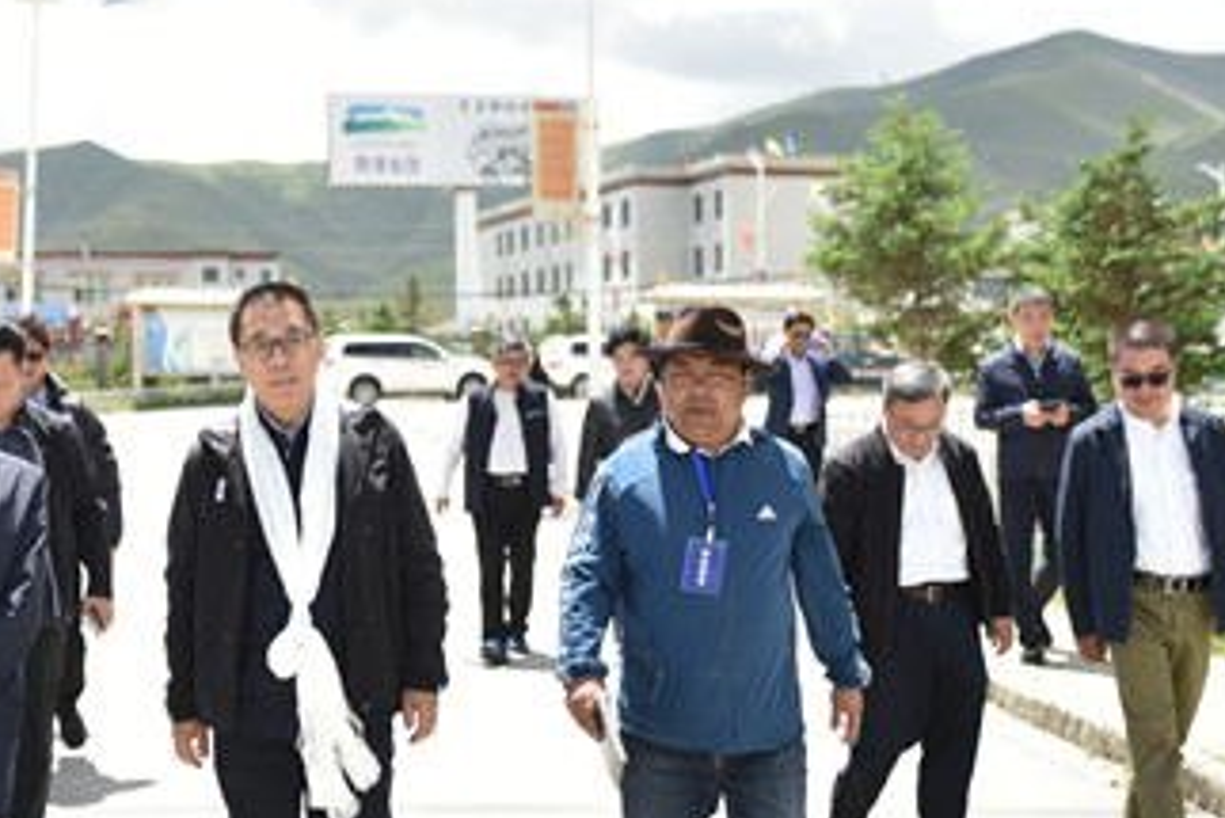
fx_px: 2281
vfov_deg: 20.3
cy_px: 525
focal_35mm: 67
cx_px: 517
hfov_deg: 30.0
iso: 400
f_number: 3.5
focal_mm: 36
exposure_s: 1/2000
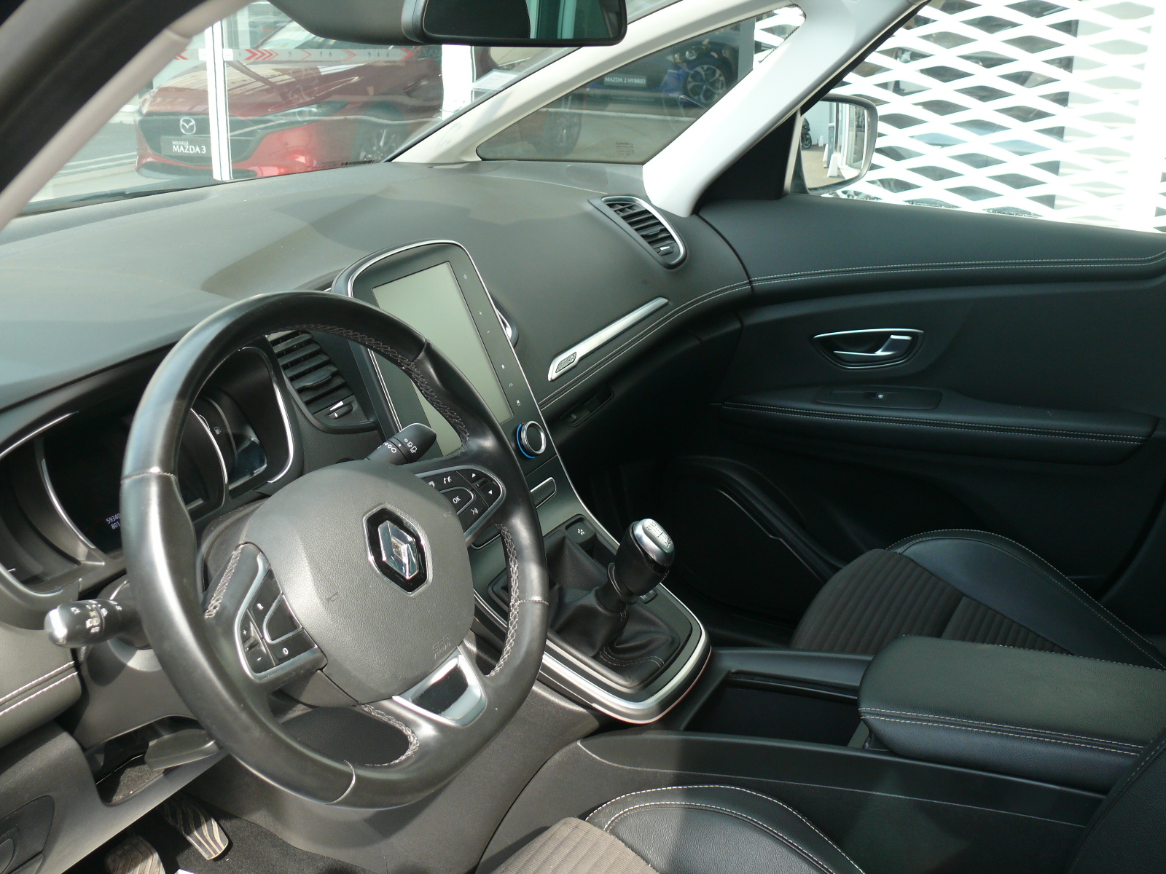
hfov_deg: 52.6
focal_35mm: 35
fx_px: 1179
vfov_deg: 40.7
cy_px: 437
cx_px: 583
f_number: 2.8
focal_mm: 7.4
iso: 100
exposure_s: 1/100
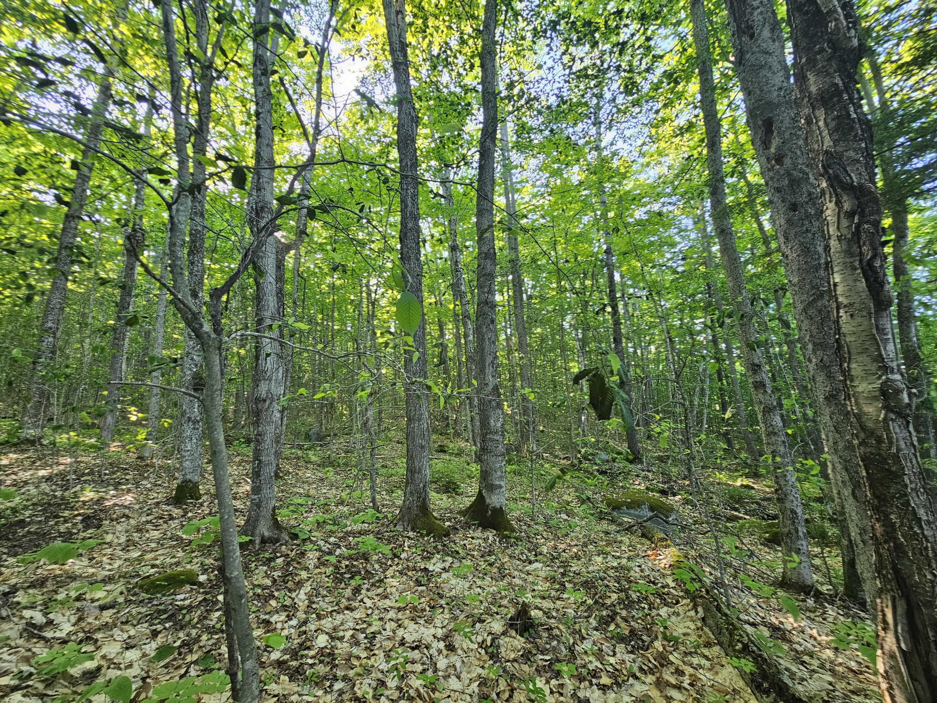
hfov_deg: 106.2
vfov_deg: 89.9
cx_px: 468
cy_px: 352
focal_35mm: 13
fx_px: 352
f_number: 2.2
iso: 100
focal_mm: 2.2
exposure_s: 1/60
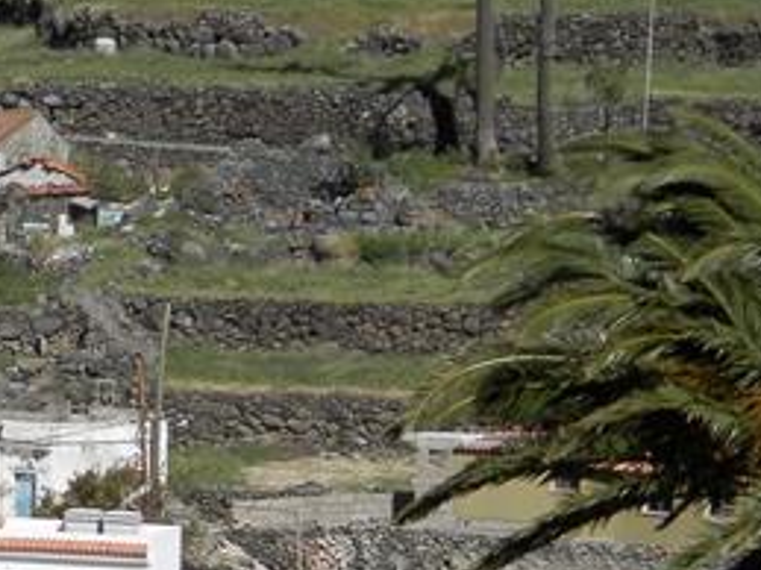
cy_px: 1105
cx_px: -535
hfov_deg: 4.7
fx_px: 9207
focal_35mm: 419
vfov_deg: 3.5
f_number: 4.5
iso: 80
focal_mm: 19
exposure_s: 1/1000
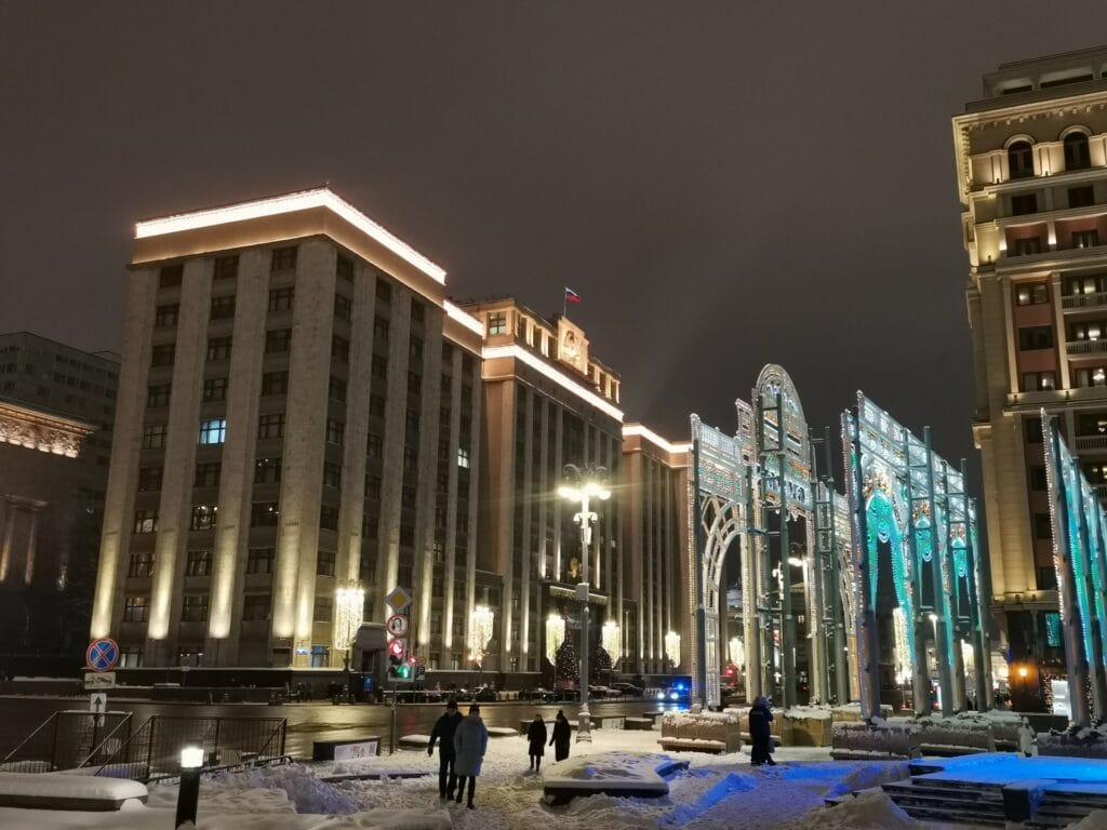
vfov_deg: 42.9
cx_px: 554
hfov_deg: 55.4
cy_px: 415
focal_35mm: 33
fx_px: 1055
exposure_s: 1/36
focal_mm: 4.75
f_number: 1.8
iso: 320
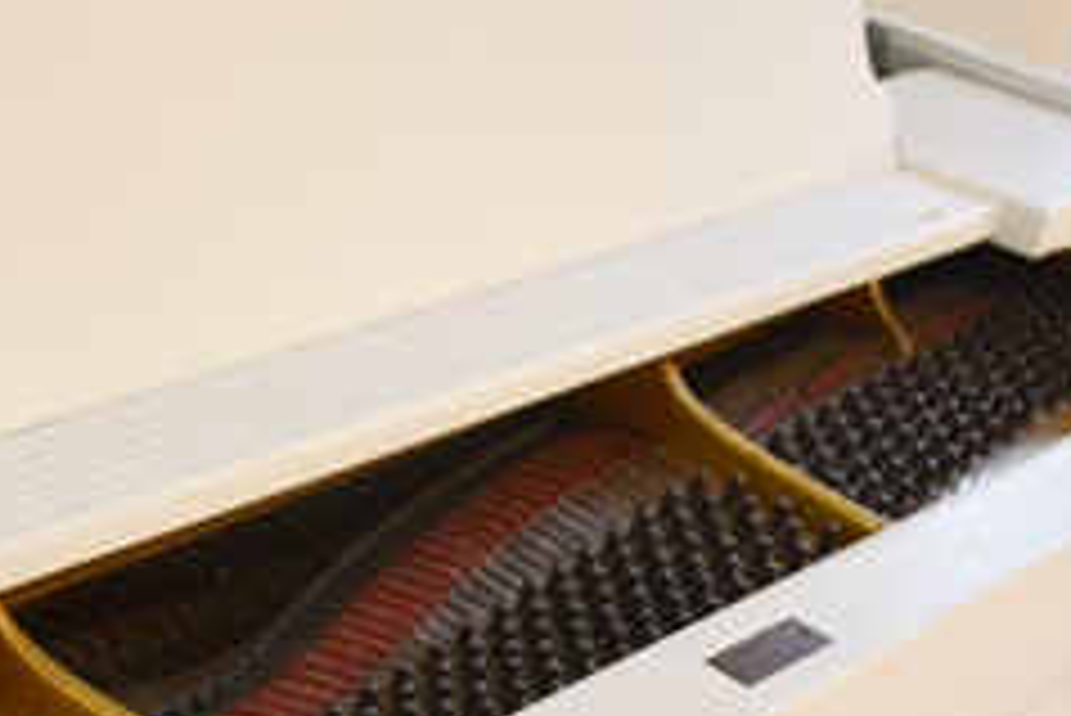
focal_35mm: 68
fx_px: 2024
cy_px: 675
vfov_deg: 19.6
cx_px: 180
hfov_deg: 28.8
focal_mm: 18
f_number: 4
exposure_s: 1/60
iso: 500
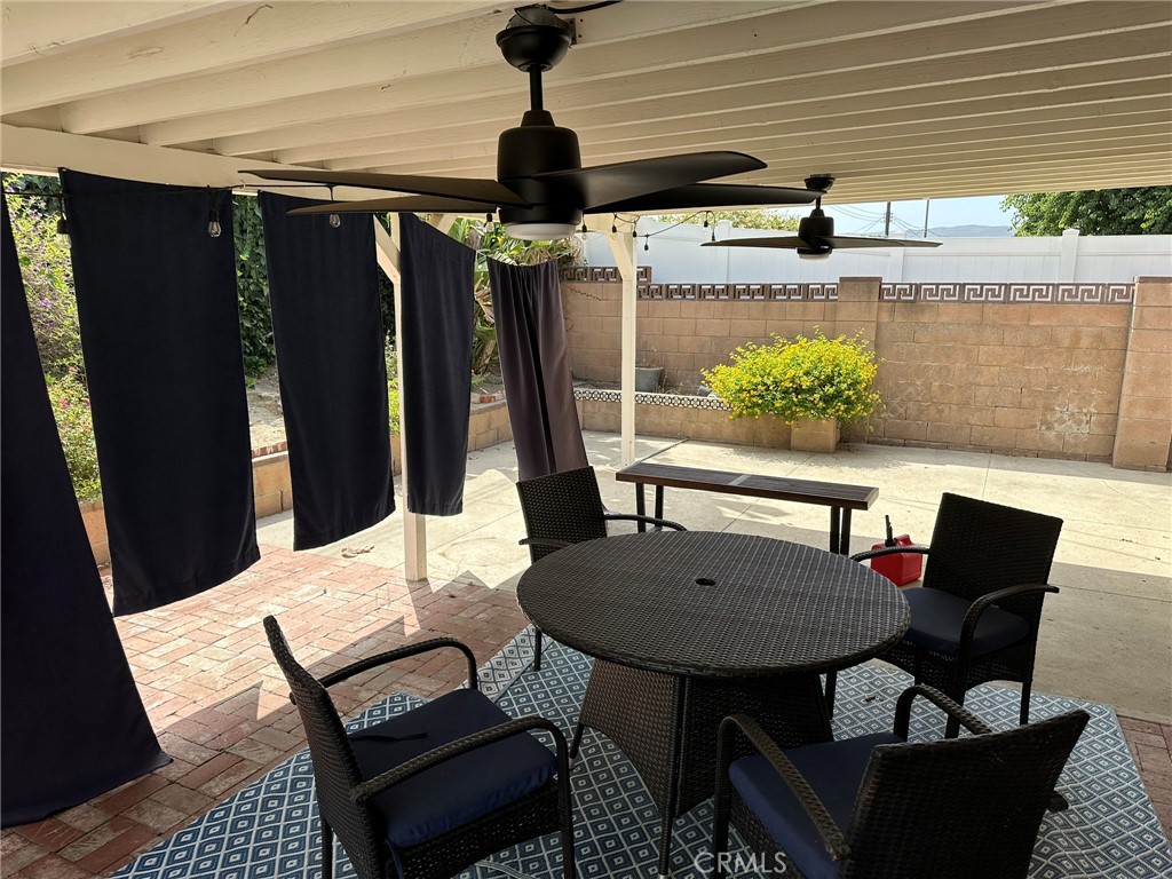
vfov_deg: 56.8
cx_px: 586
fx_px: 813
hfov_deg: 71.6
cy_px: 440
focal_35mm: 24
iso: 80
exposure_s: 1/1393
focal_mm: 6.86
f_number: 1.78
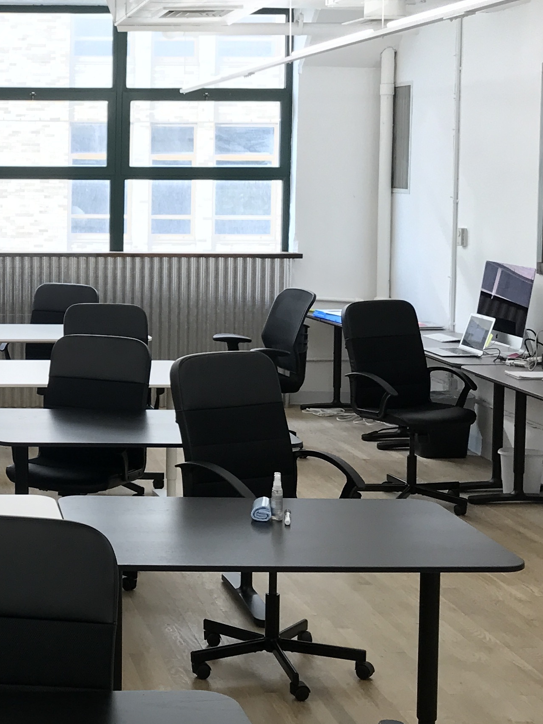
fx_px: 1381
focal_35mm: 66
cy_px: 242
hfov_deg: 21.2
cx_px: -50
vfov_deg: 29.2
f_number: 1.8
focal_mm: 3.99
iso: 20
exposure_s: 1/30
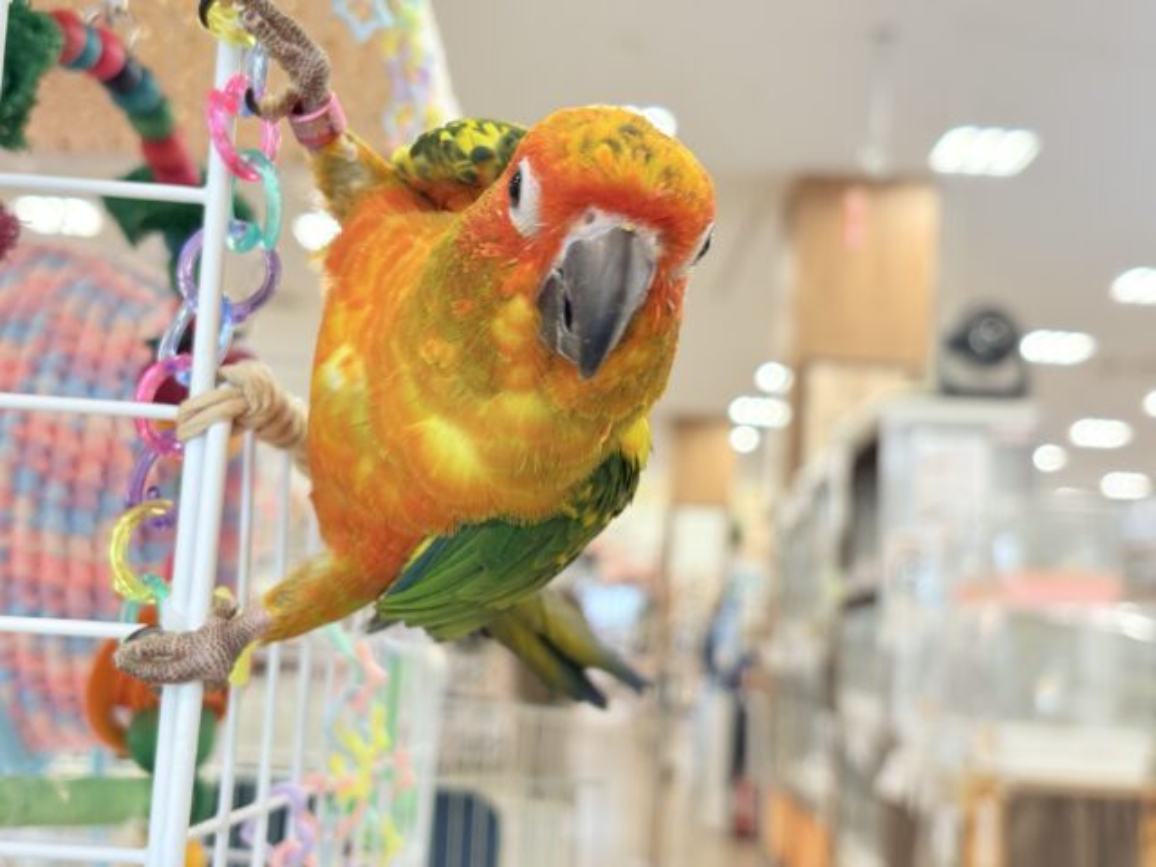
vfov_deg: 28.0
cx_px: 578
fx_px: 1737
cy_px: 434
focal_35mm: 52
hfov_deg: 36.8
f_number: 1.6
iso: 125
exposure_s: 1/100
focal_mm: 5.96
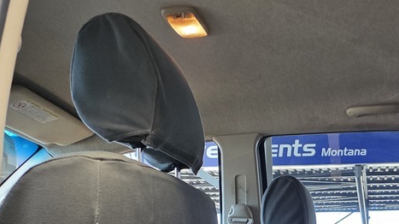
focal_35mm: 55
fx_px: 582
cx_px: 366
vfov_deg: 19.6
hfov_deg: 35.4
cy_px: 312
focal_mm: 6.25
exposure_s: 1/100
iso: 160
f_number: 1.7
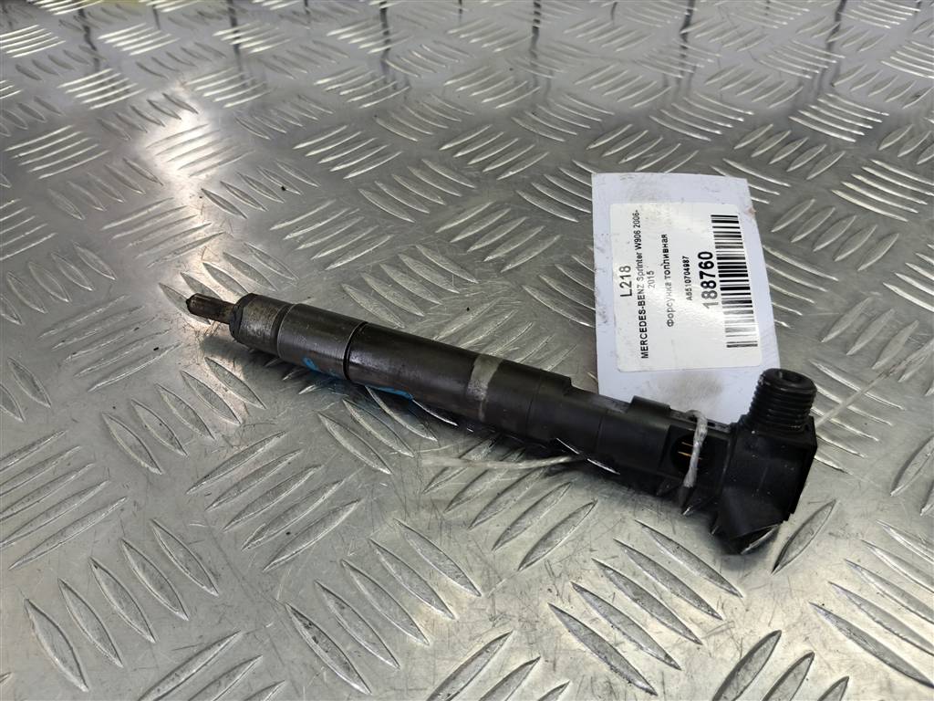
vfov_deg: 51.4
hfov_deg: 65.3
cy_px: 350
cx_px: 467
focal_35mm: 27
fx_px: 729
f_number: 1.6
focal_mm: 4.11
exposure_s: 1/33.3
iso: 112
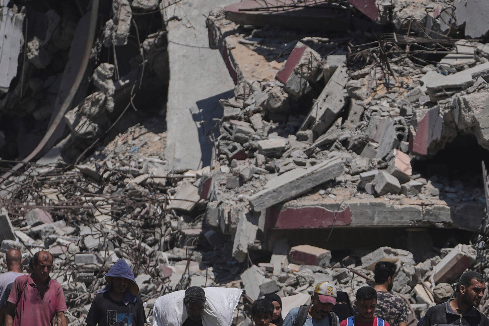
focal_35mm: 636
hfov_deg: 3.2
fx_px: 8638
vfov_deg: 2.2
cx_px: 349
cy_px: 275
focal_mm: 200
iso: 100
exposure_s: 1/2500
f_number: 4.5
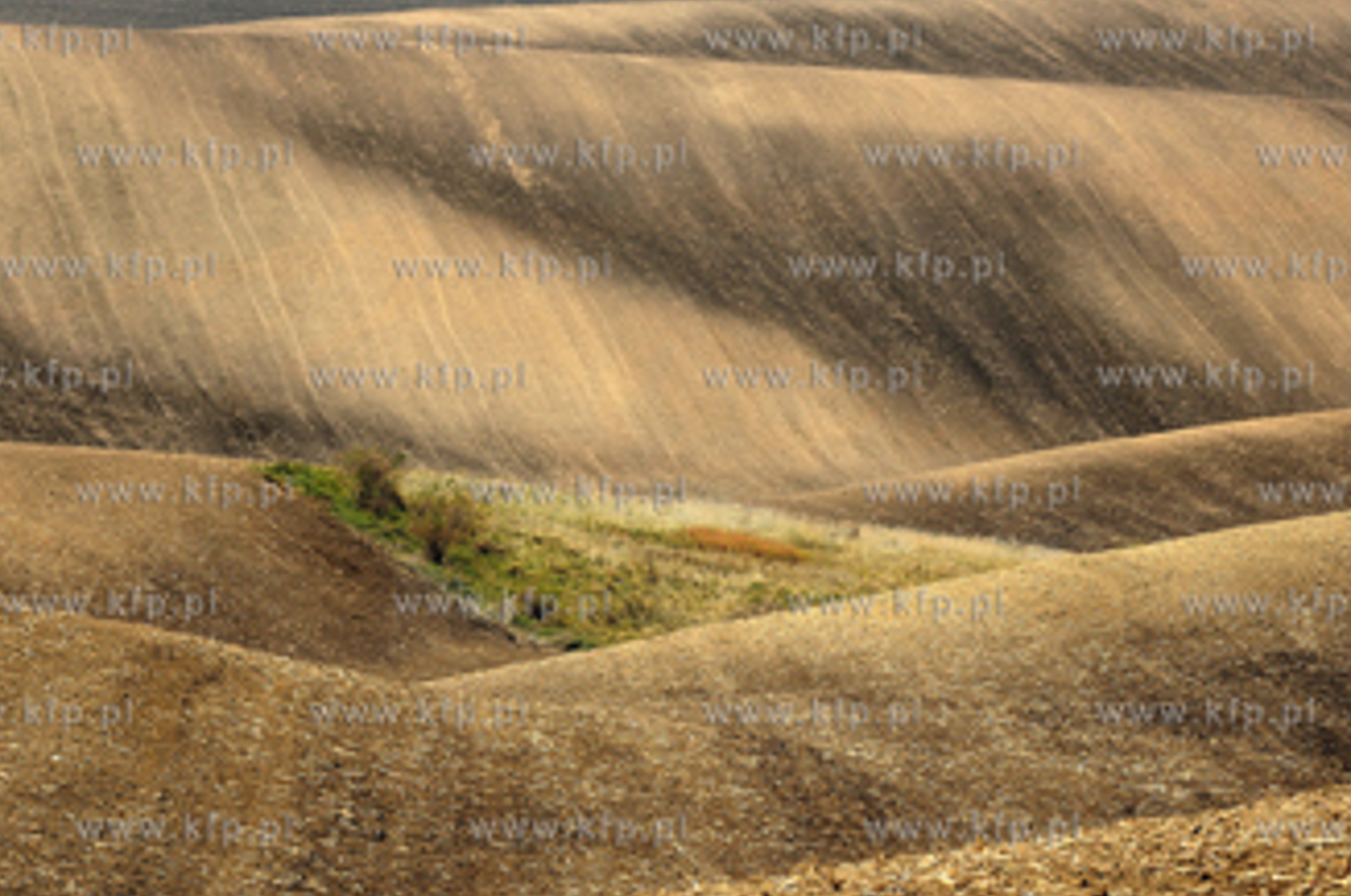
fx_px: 9181
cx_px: 723
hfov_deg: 8.4
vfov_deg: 5.6
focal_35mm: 245
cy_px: 545
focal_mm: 200
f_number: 14
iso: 800
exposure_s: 1/60
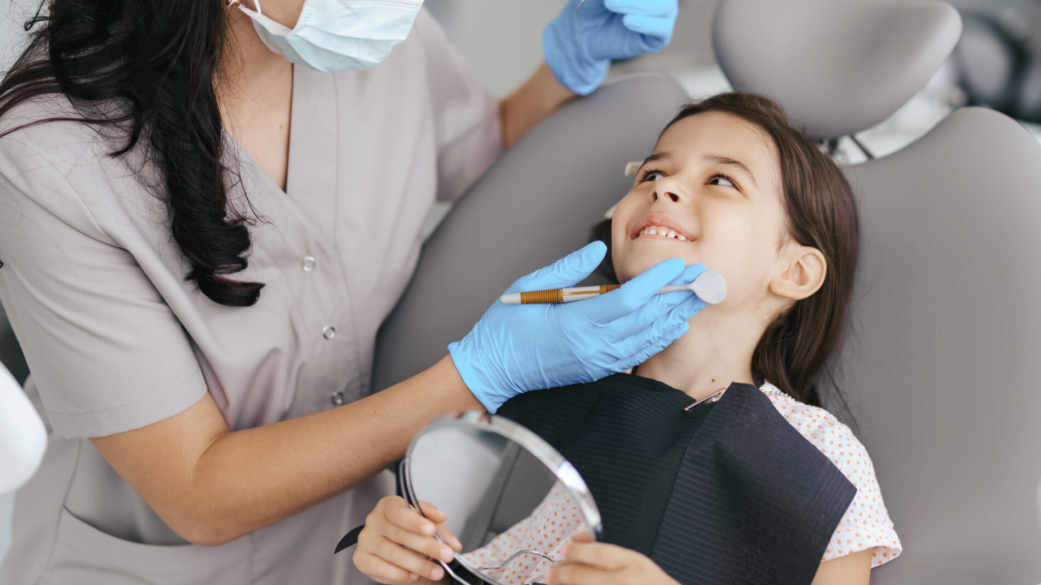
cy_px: 258
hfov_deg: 23.7
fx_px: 2484
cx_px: 522
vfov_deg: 13.4
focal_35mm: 90
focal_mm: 85
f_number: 2
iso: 100
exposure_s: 1/250
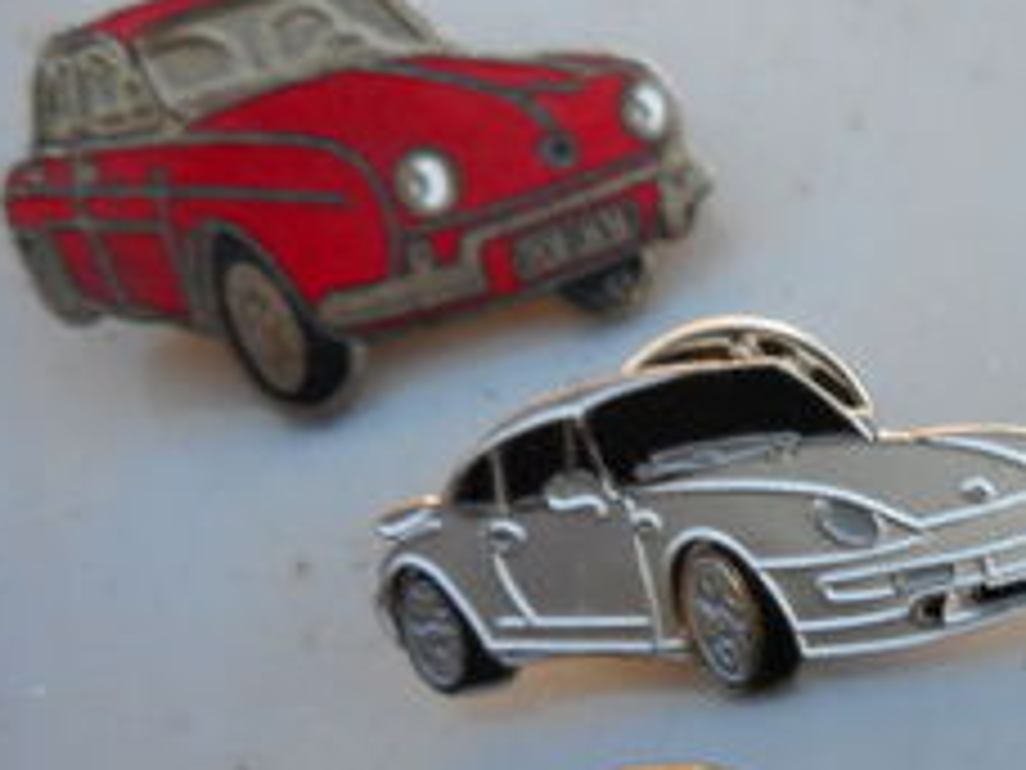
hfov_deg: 29.4
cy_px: 581
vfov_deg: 23.8
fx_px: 1808
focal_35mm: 61
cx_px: 1053
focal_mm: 5.2
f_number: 4
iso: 80
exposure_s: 1/40
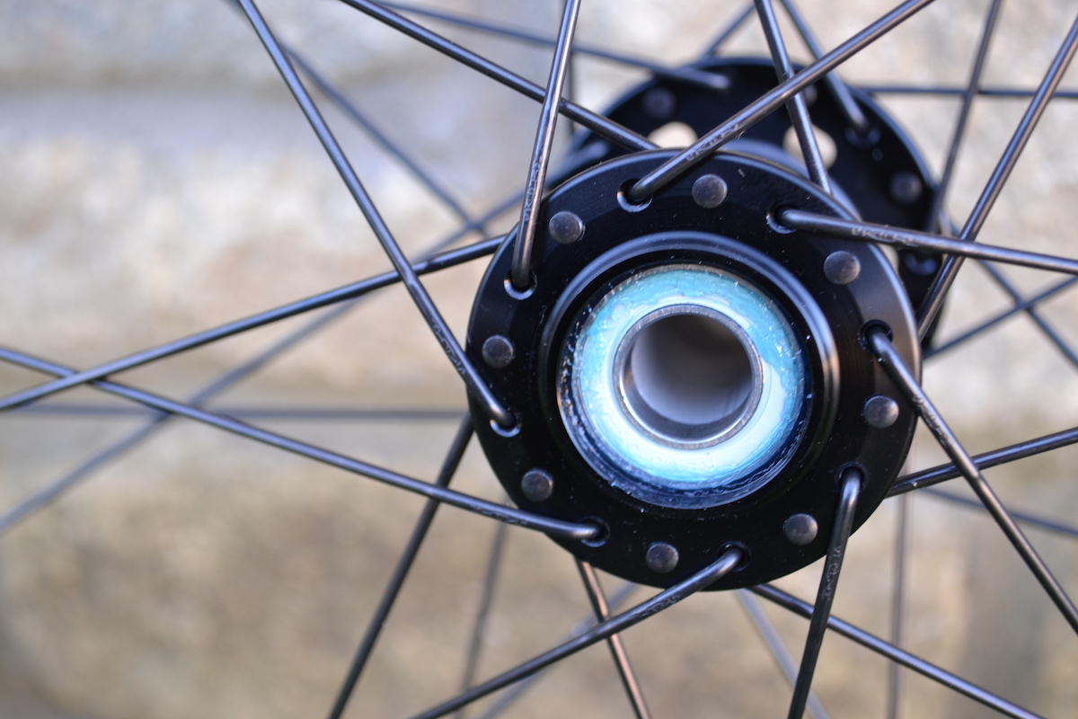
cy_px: 360
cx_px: 539
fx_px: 1617
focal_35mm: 54
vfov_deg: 25.1
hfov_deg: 36.9
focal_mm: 36
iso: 400
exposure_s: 1/30
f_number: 5
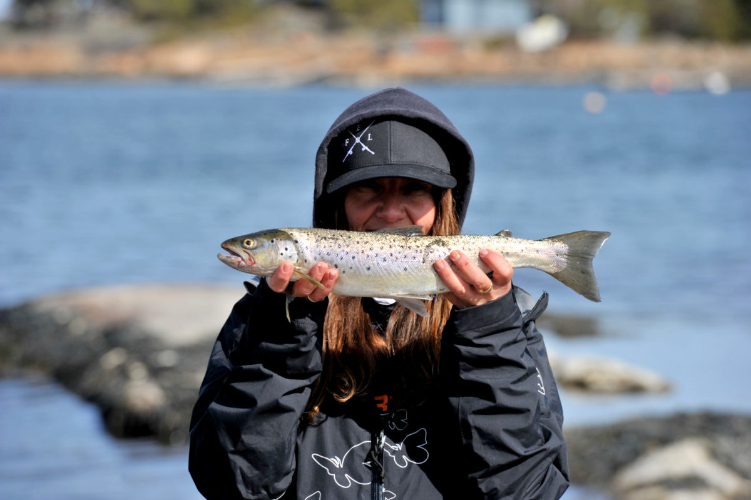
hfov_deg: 10.3
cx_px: 376
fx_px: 4170
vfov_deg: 6.9
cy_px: 250
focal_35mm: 200
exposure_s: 1/800
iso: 200
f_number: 7.1
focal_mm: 200
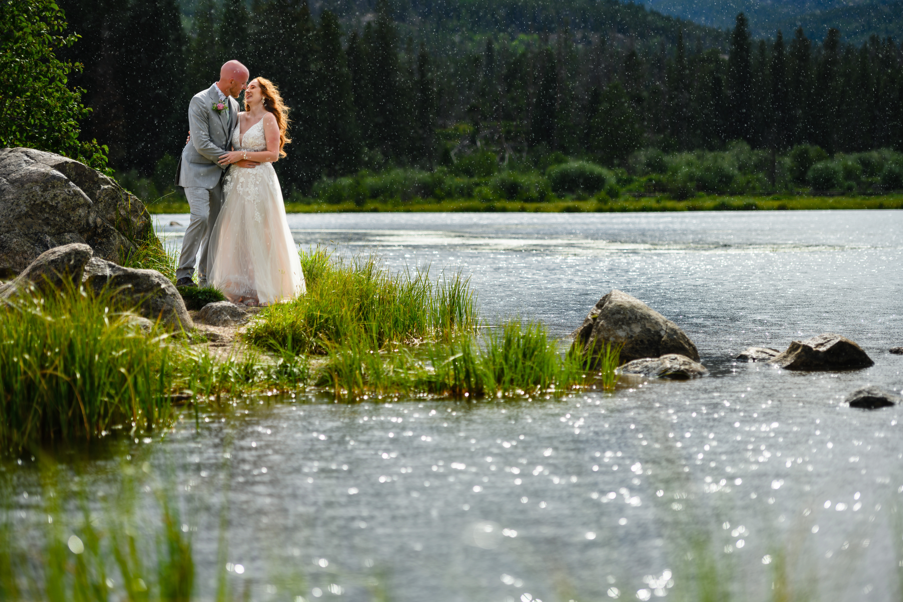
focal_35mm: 98
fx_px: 2458
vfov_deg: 14.0
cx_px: 452
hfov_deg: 20.8
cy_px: 301
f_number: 2.8
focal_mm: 98
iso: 64
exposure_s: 1/1000
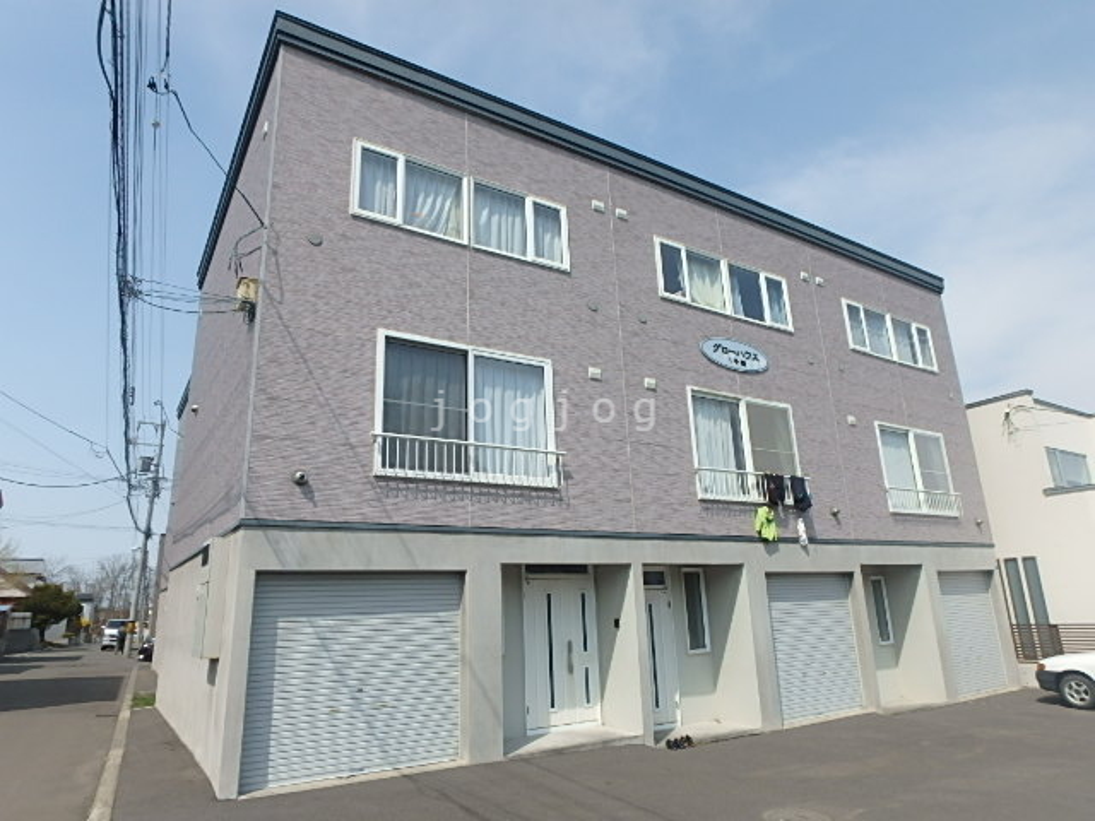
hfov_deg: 79.0
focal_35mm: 21
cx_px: 548
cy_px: 410
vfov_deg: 63.4
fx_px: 664
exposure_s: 1/500
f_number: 6
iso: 125
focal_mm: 3.7
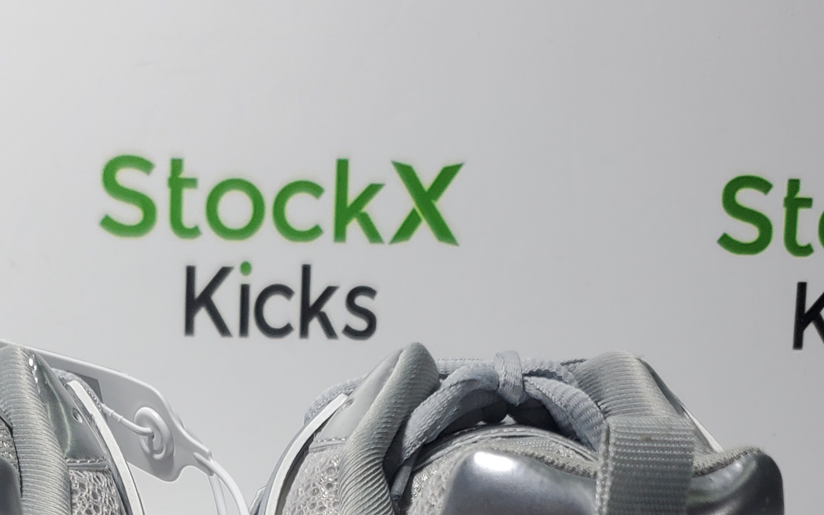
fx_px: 1594
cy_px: 709
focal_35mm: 71
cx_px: 242
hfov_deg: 28.7
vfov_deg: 17.0
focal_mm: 4.3
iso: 50
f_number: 1.5
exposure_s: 1/453
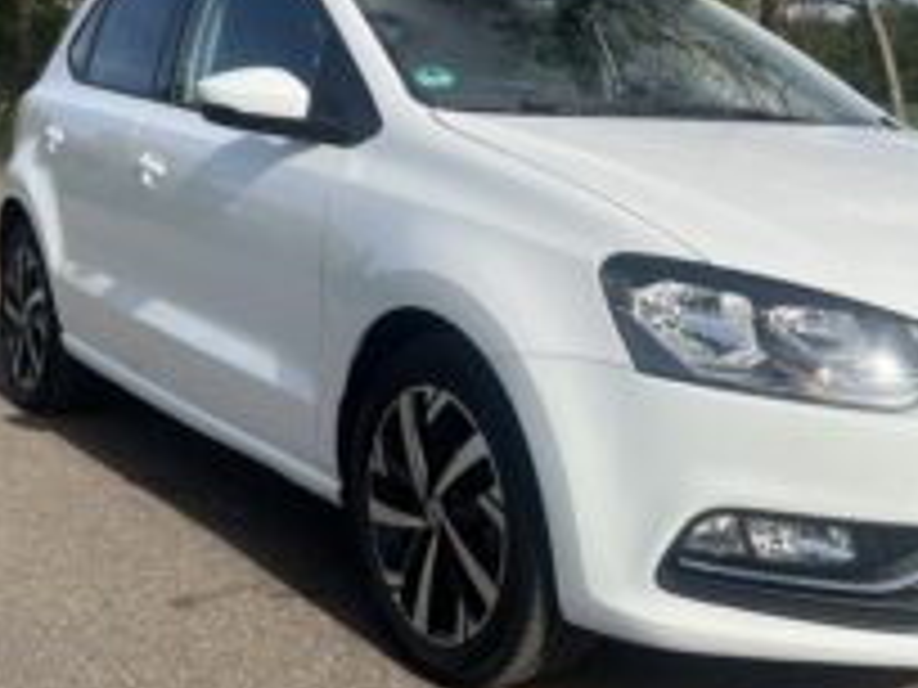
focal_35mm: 51
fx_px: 1352
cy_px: 324
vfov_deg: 28.6
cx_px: 572
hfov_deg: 37.3
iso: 50
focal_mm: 5.7
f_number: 1.5
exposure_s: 1/6579
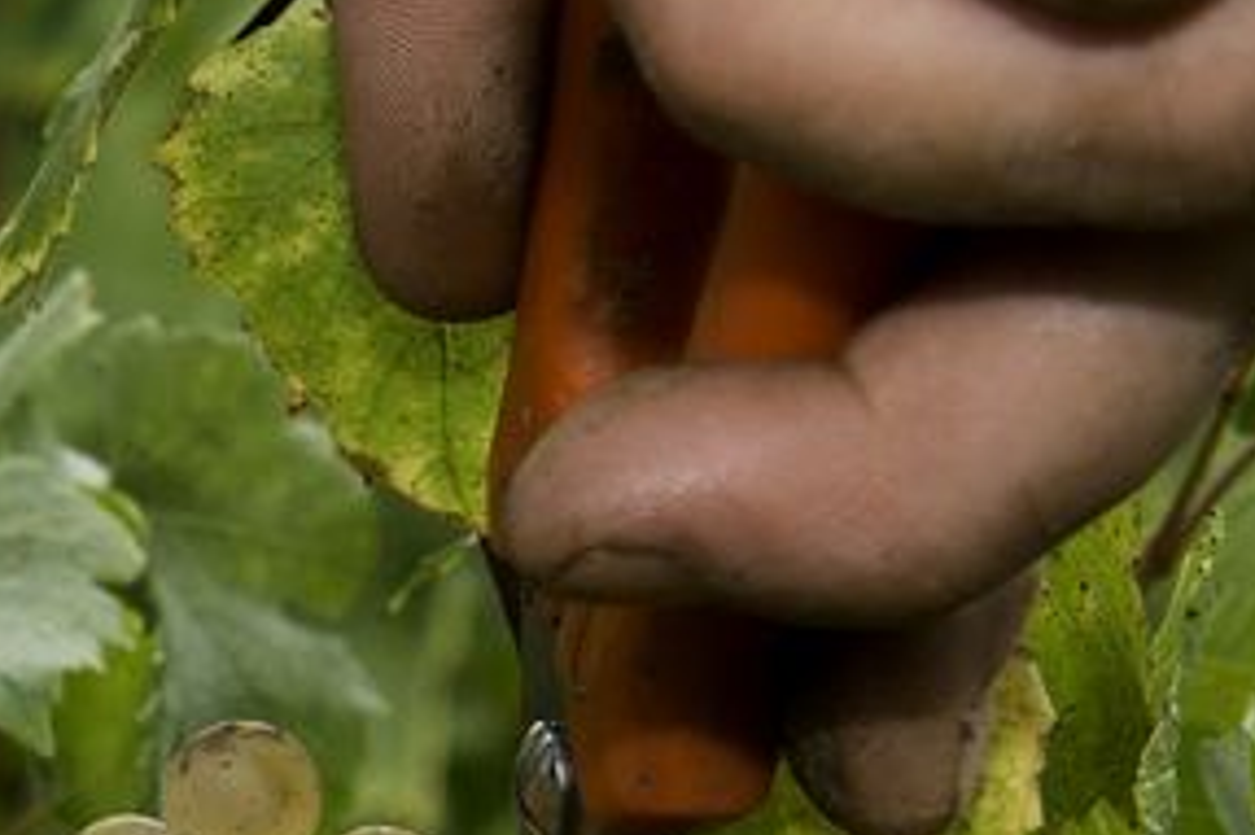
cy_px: 625
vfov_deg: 7.3
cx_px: -464
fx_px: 6515
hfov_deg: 10.7
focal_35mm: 187
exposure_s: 1/500
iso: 900
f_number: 8
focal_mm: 42
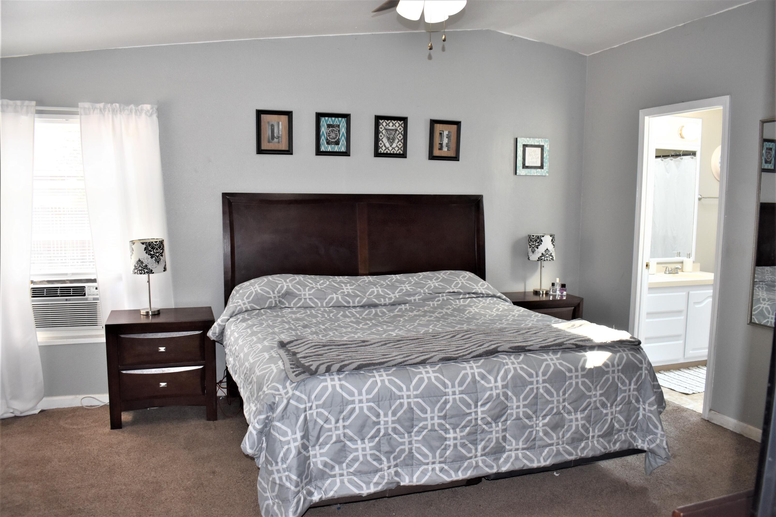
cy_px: 258
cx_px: 388
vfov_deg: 47.9
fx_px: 582
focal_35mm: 27
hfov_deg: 67.4
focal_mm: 18
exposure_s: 1/200
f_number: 5
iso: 800
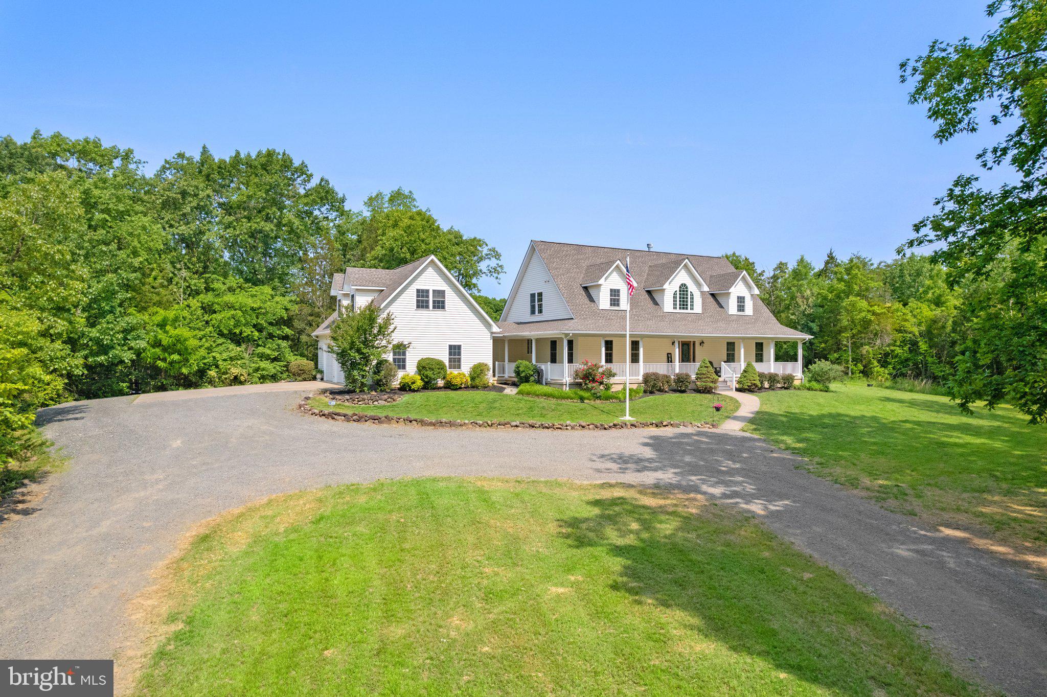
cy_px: 348
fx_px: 640
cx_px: 524
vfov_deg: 57.2
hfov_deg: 78.6
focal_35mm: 22
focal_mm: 8.38
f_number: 2.8
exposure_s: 1/3000
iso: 100
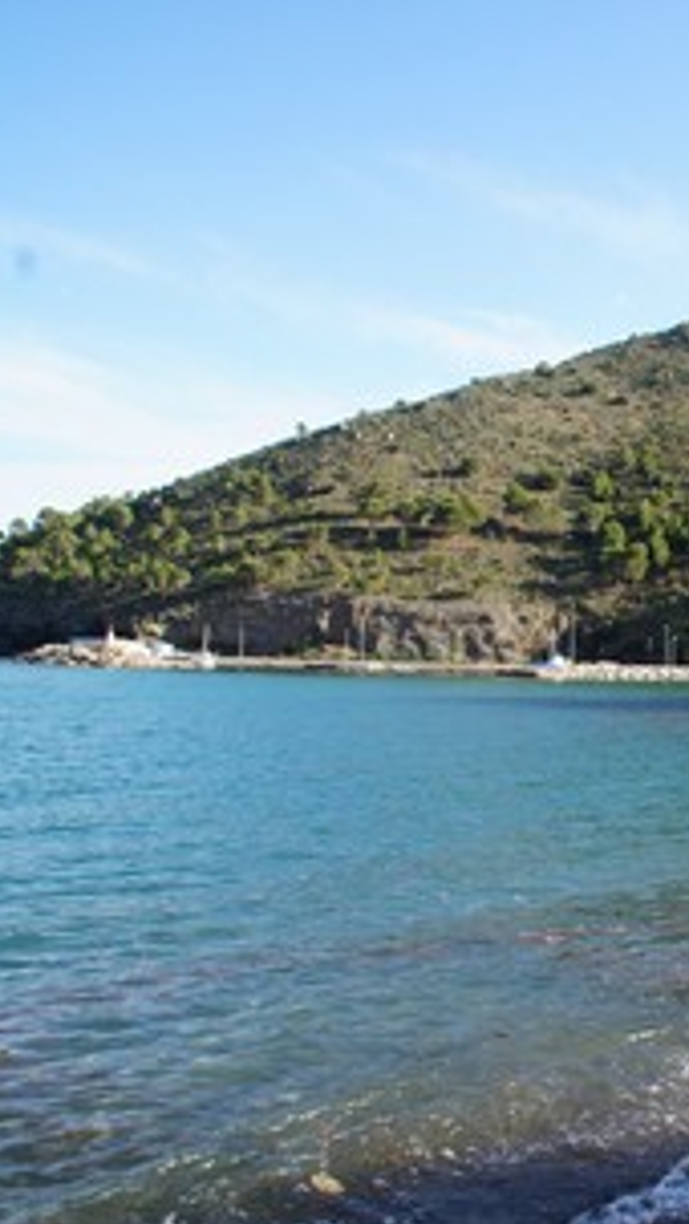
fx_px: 1396
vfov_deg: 47.3
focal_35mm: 43
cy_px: 614
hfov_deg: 24.6
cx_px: 863
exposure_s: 1/60
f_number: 11
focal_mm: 18
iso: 100
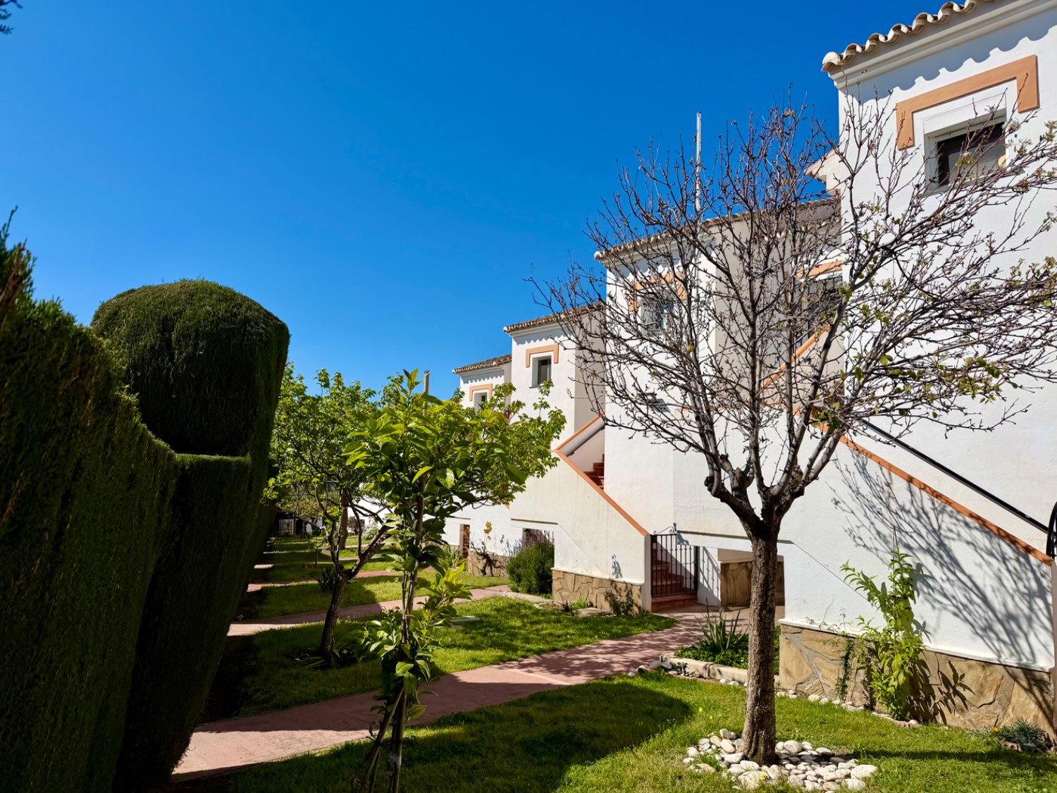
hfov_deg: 71.6
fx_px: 733
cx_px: 528
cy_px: 396
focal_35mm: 24
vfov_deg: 56.8
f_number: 1.78
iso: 80
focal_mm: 6.76
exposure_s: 1/10309
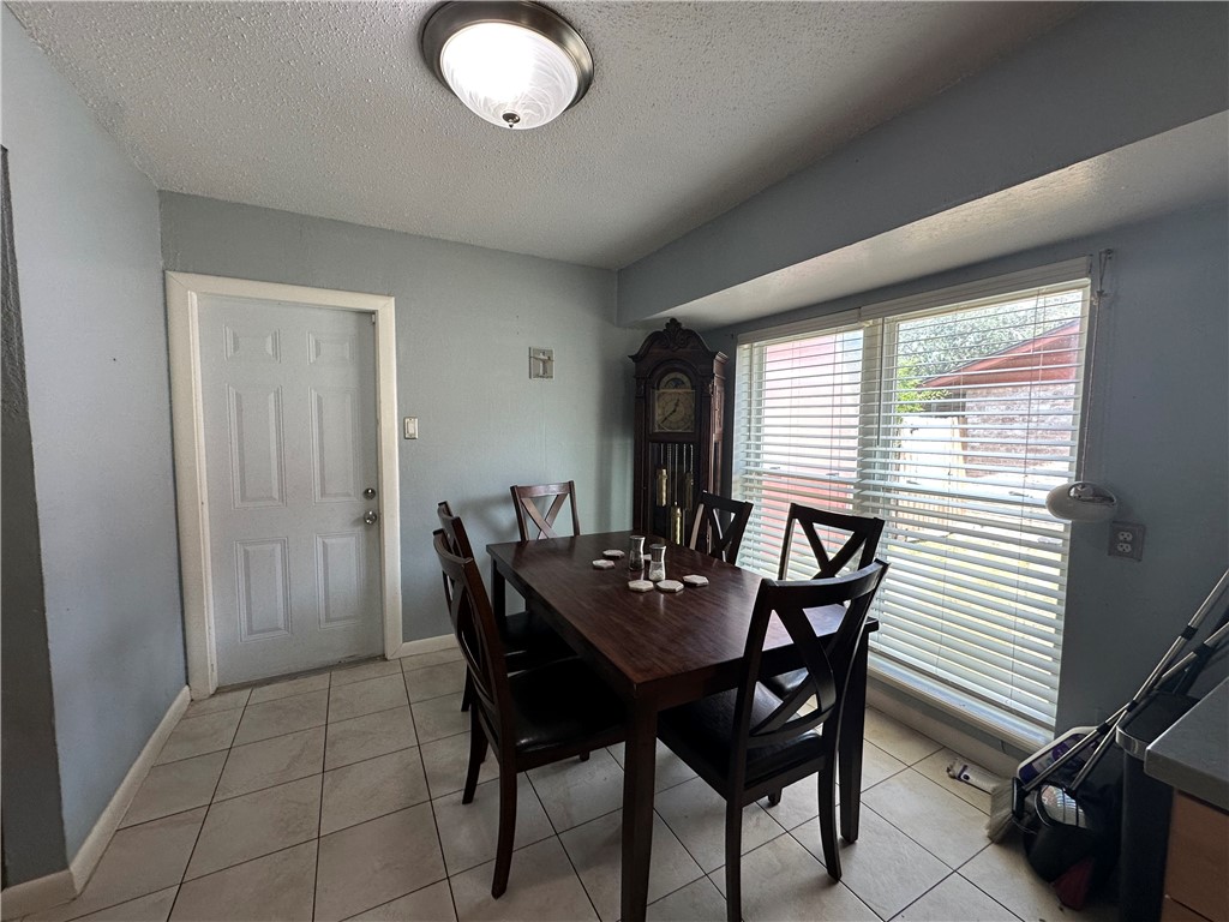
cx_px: 614
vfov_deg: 85.7
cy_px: 461
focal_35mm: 14
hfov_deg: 102.1
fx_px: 497
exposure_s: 1/120
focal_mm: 2.22
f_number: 2.2
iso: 100
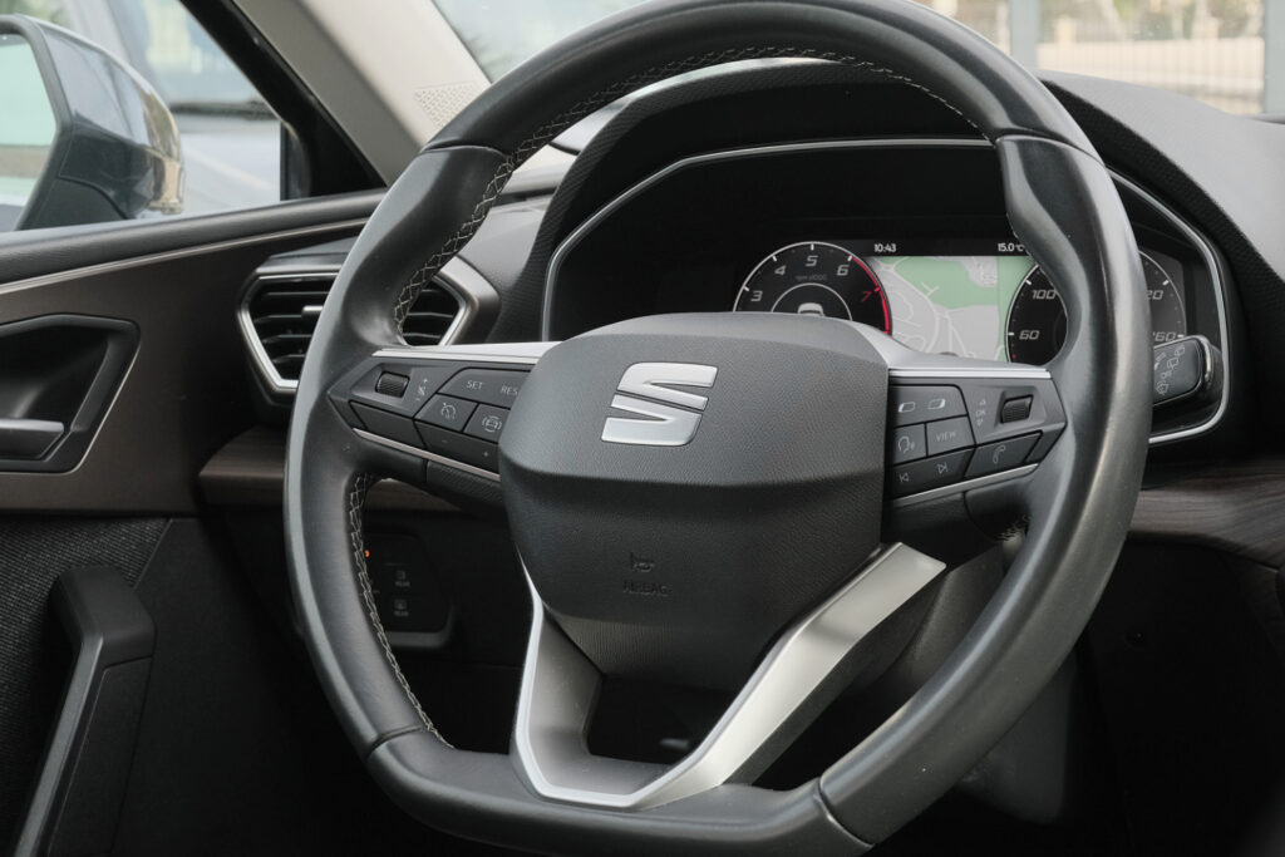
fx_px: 2427
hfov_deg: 29.7
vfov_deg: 20.0
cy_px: 428
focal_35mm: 68
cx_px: 642
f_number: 9
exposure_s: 1/180
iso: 2000
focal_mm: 45
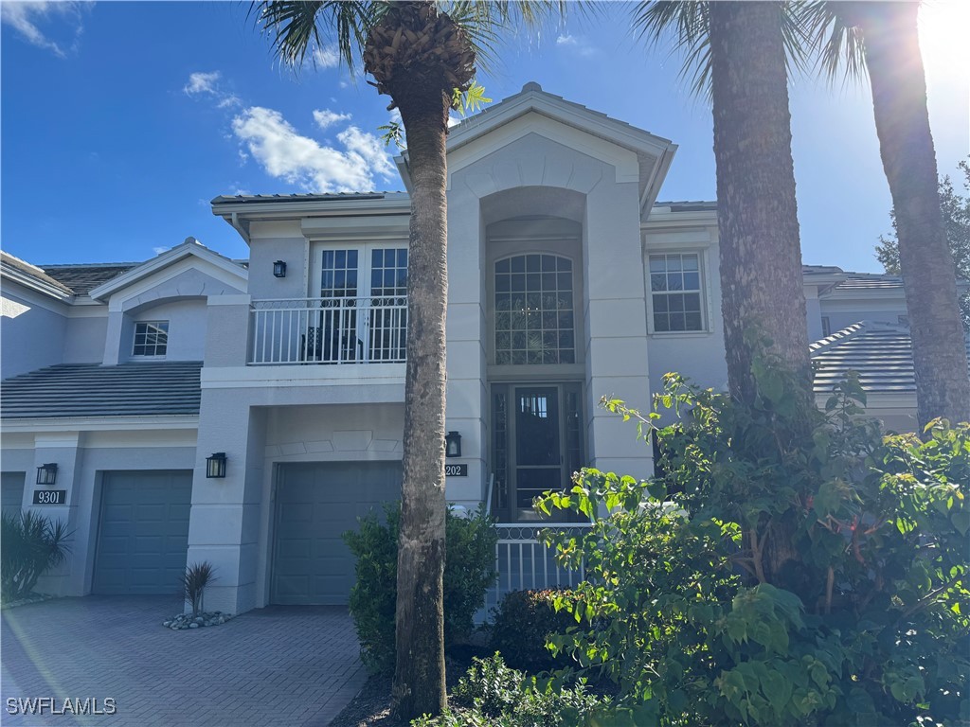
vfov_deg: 56.8
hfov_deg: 71.6
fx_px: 673
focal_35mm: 24
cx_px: 485
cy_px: 364
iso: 80
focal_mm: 6.76
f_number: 1.78
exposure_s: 1/2331
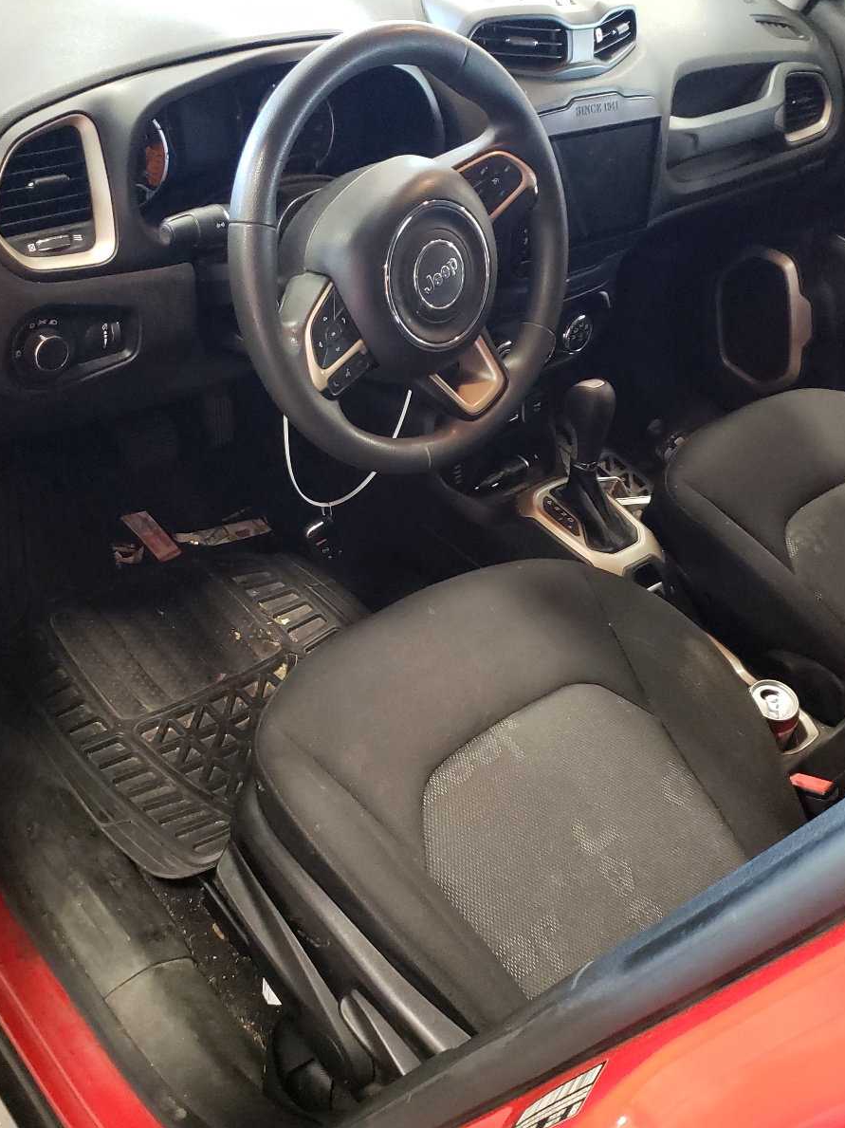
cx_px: 404
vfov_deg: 52.6
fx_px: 1140
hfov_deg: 40.7
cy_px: 560
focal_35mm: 35
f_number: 1.5
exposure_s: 1/24
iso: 552
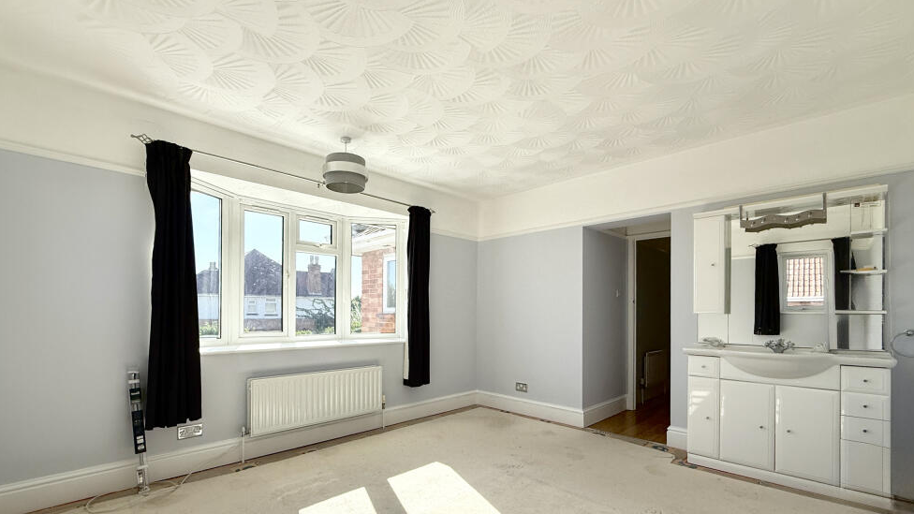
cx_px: 439
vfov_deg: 66.5
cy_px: 304
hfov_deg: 99.3
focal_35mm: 16
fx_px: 388
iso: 64
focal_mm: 2.22
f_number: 2.2
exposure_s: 1/726
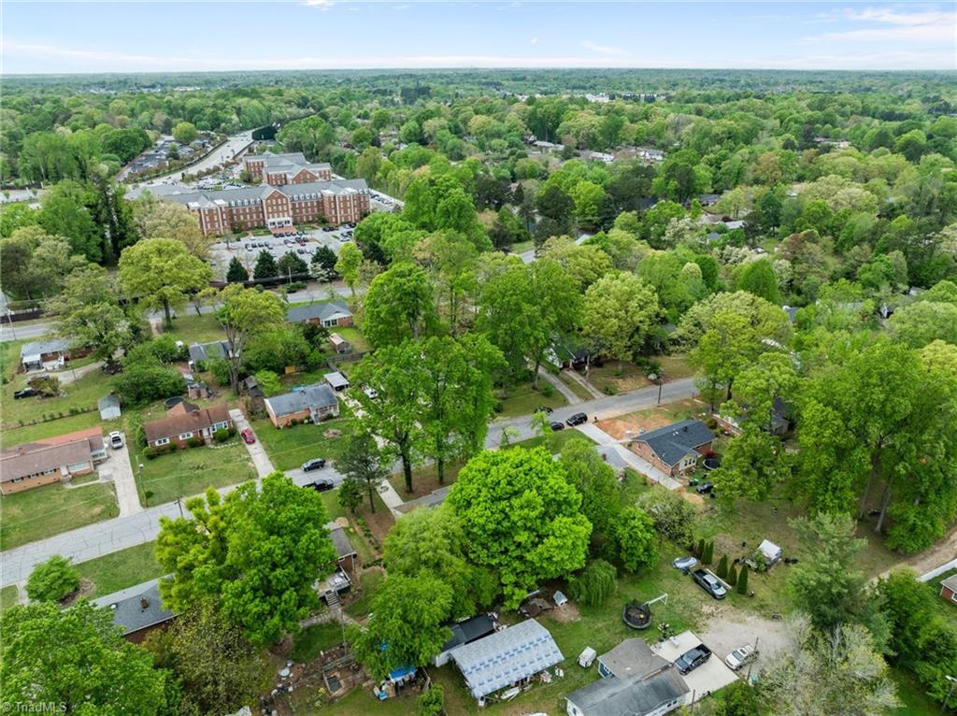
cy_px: 358
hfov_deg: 71.6
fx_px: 663
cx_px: 478
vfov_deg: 56.7
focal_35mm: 24
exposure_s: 1/1600
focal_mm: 12.29
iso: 200
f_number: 2.8
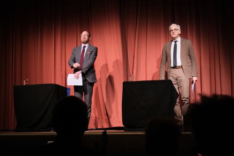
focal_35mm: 58
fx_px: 377
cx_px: 117
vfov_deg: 23.4
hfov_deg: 34.5
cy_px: 78
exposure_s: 1/125
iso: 1600
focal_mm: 38.9
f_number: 4.5
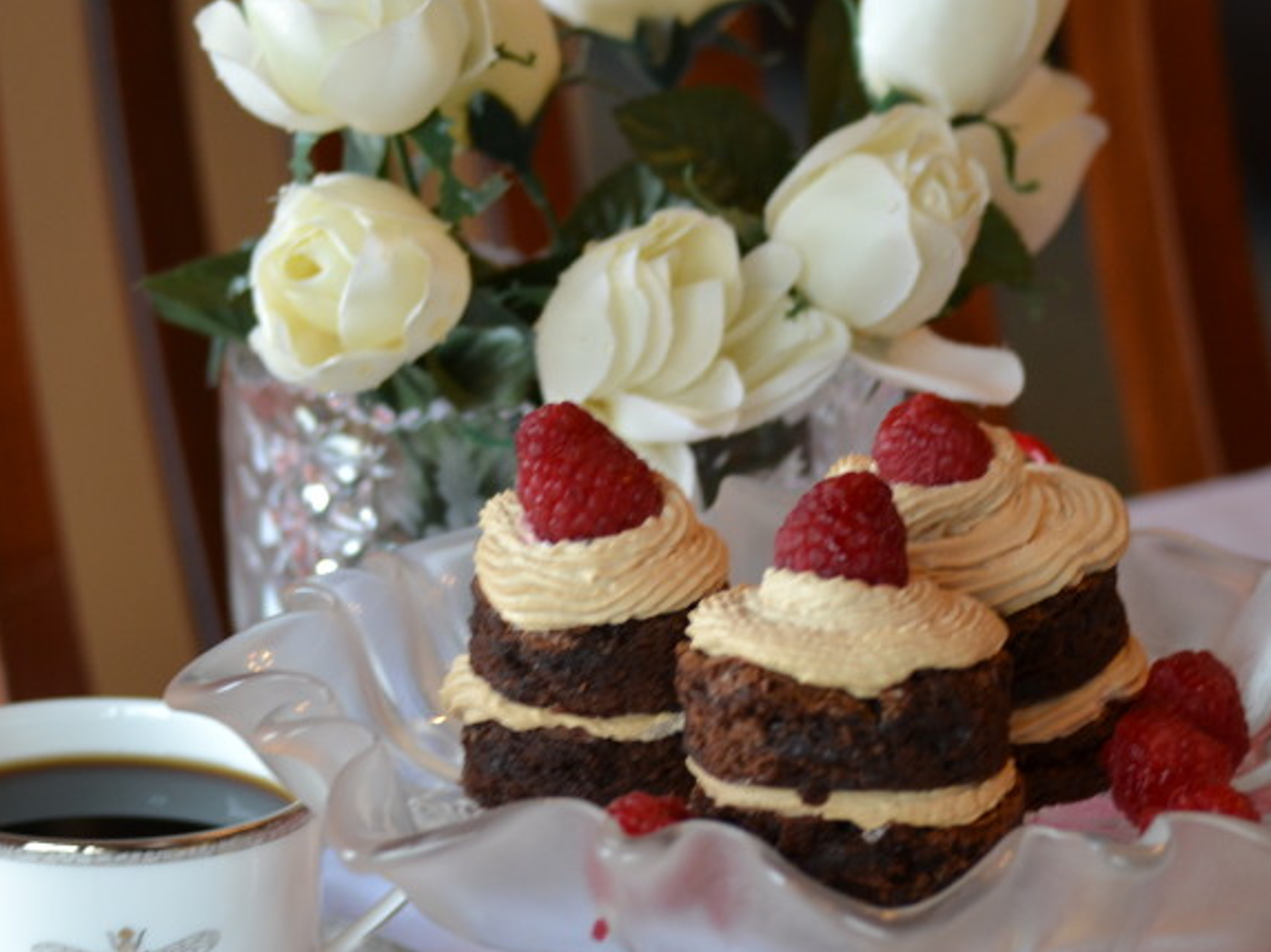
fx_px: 5205
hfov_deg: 13.9
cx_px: 384
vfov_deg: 10.4
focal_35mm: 142
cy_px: 401
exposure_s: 1/80
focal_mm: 55
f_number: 4.5
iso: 400
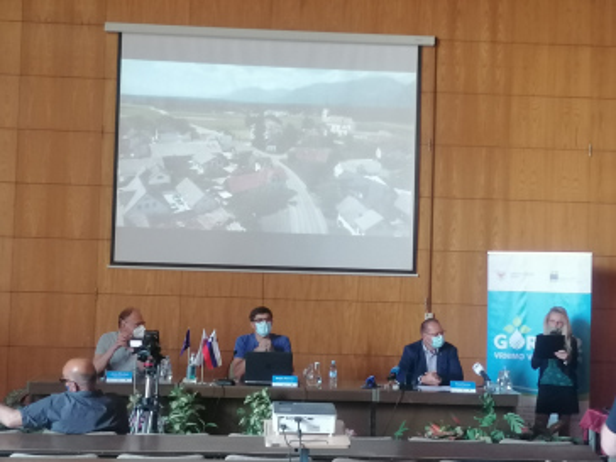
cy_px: 231
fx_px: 1174
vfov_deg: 22.3
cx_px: 308
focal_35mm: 66
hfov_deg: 29.4
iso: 400
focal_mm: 4.75
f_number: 1.8
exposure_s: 1/25
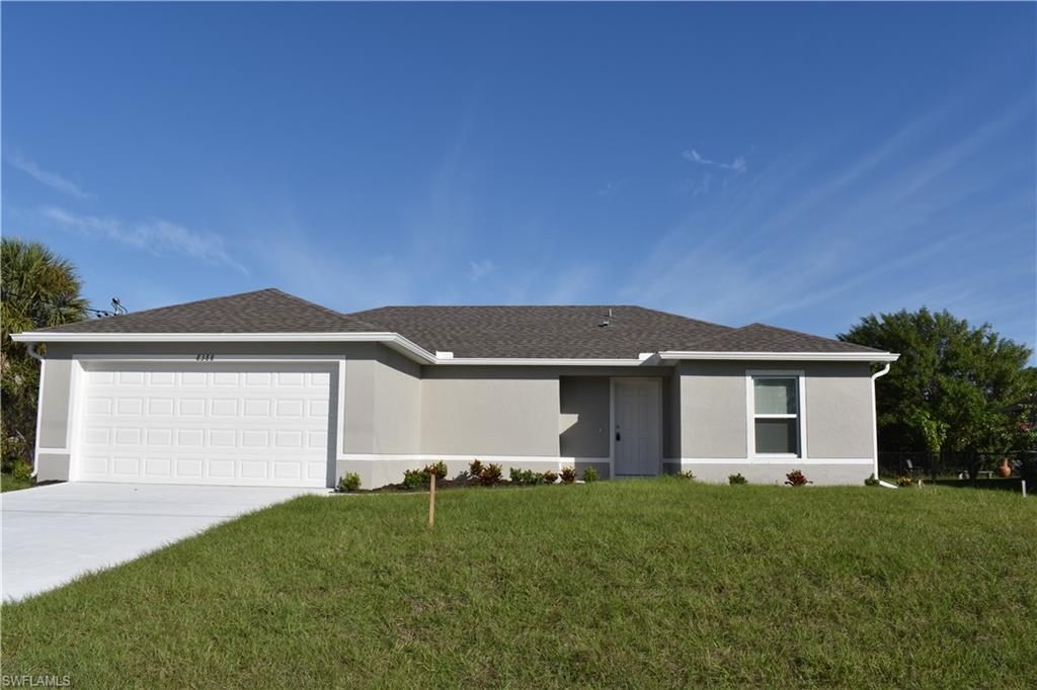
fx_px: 864
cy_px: 345
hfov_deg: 61.9
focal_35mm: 30
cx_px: 518
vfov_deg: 43.6
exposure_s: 1/200
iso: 100
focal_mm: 20
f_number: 14
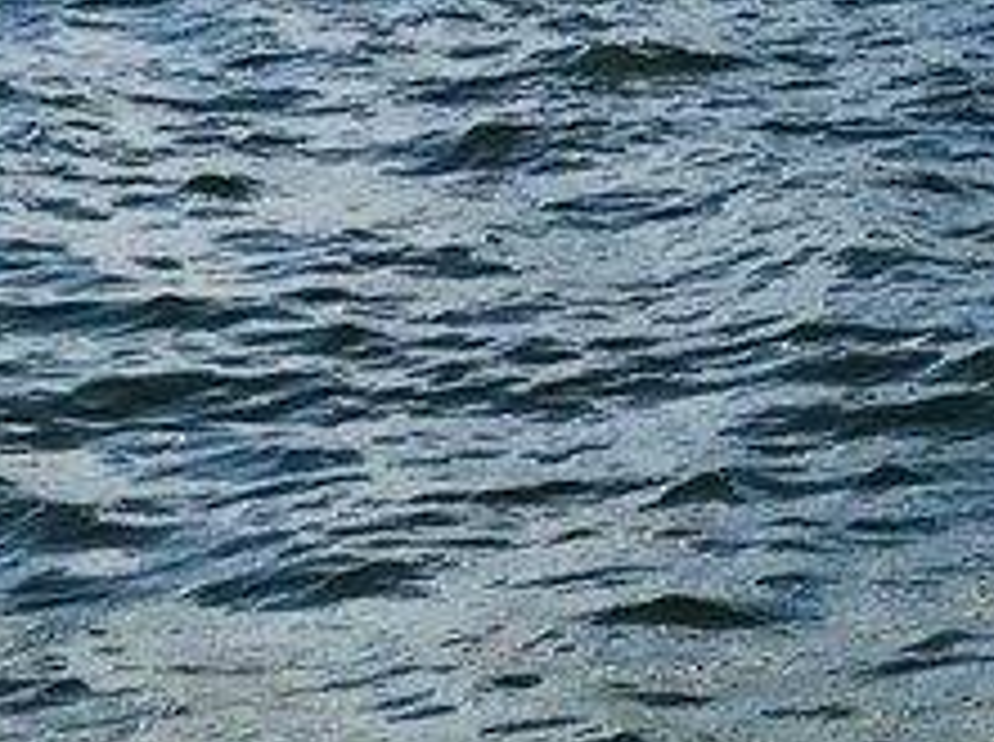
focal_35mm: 130
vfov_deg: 10.8
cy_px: -508
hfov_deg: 13.4
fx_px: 3727
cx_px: 1858
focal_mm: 3.99
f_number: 1.8
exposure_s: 1/2660
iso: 20
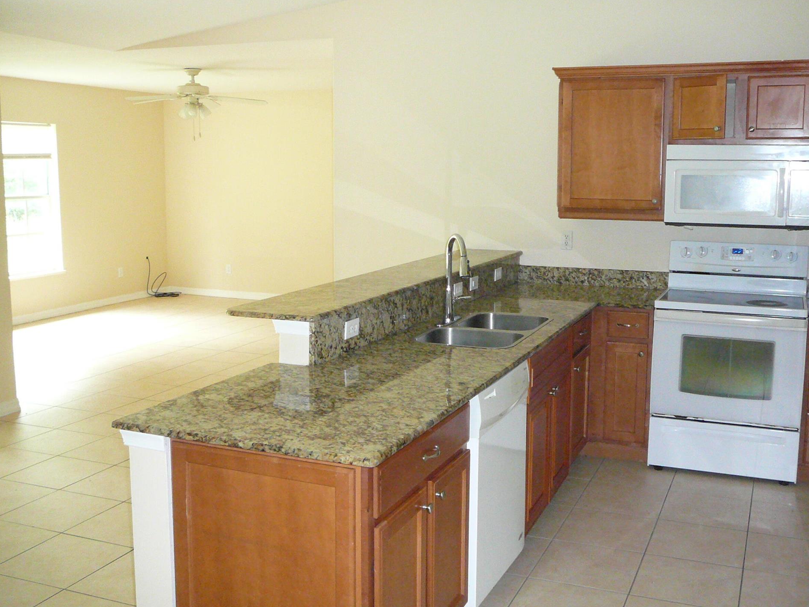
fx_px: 888
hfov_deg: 48.9
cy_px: 285
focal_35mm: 38
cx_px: 432
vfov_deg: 37.7
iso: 400
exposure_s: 1/30
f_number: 2.8
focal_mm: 5.2
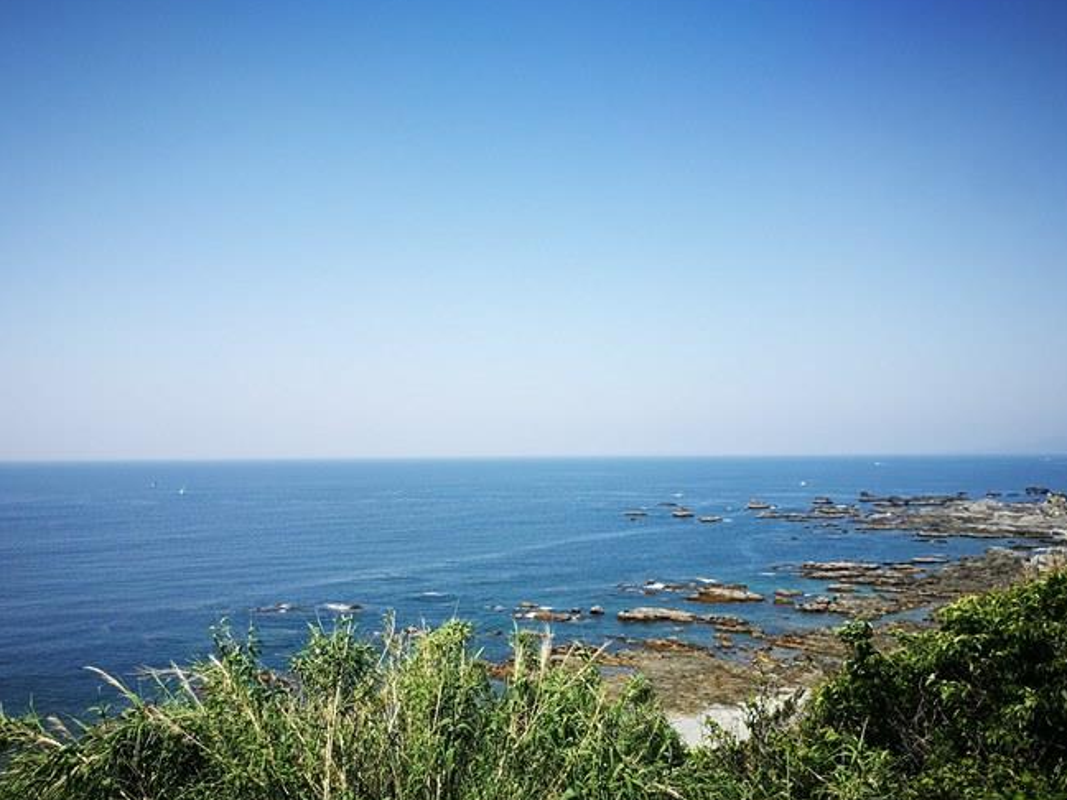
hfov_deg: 60.0
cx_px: 525
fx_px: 925
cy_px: 420
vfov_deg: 46.8
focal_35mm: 30
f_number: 2.2
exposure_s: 1/819
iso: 50
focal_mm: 4.5
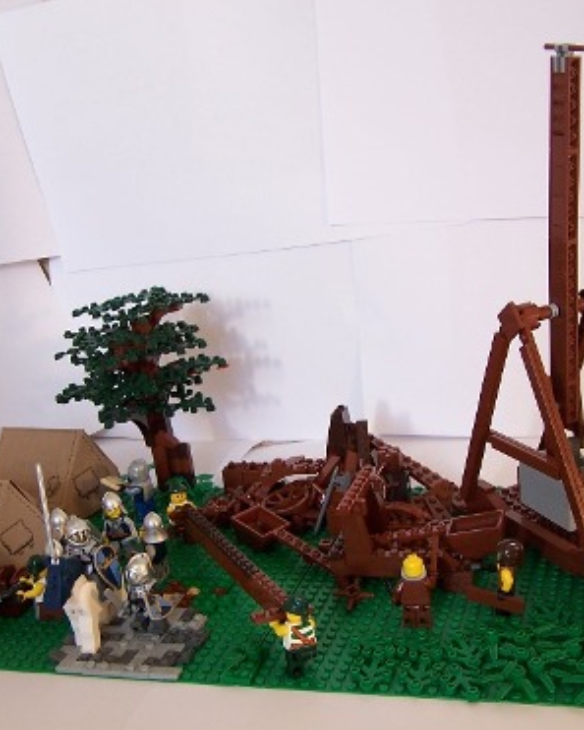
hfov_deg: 30.3
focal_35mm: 50
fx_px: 1080
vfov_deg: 37.3
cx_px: 309
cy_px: 367
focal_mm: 6.3
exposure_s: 1/30
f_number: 2.8
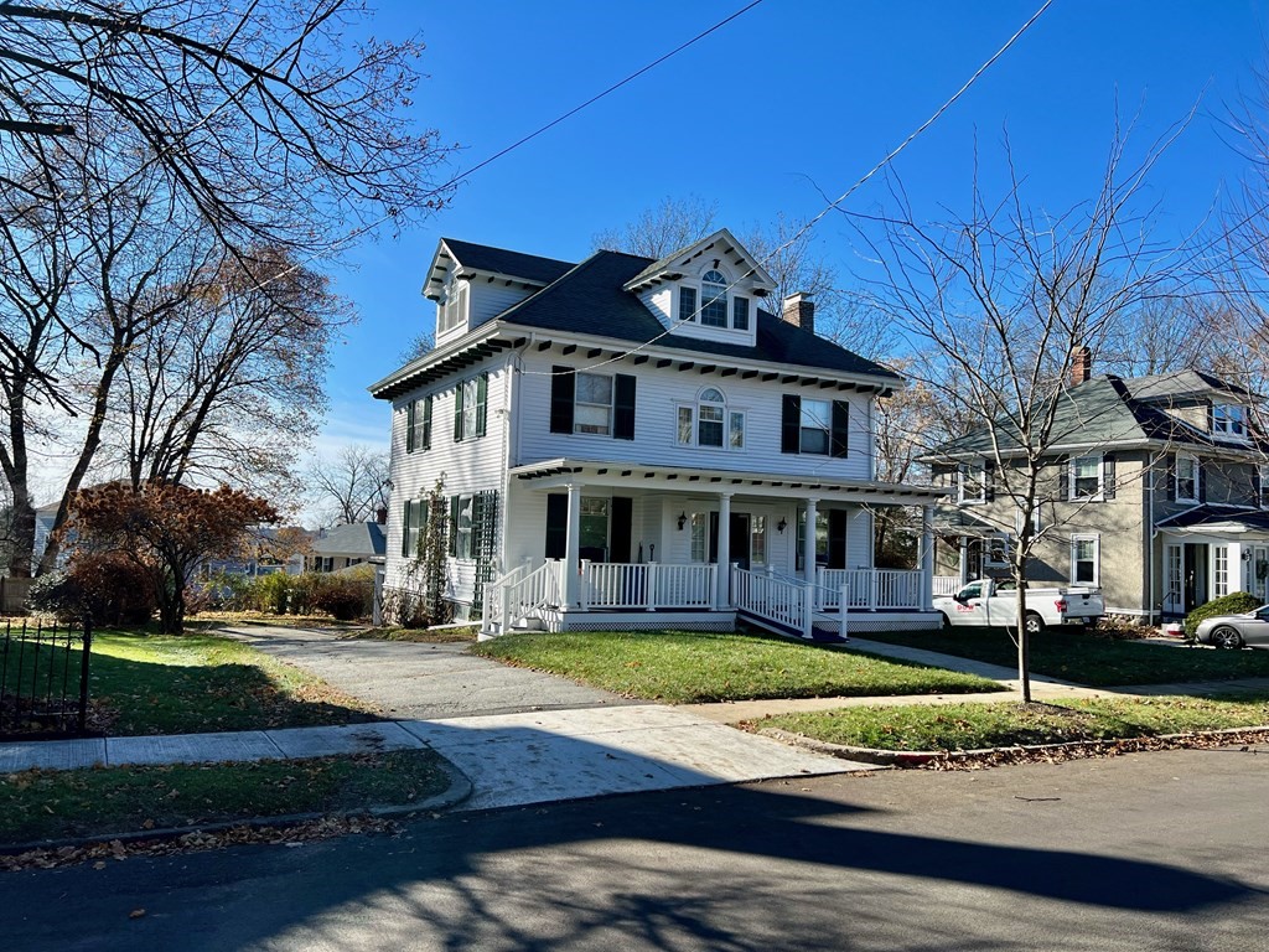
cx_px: 634
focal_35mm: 26
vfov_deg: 53.1
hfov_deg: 67.3
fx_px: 953
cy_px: 476
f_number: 1.5
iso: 50
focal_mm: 5.7
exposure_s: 1/2762
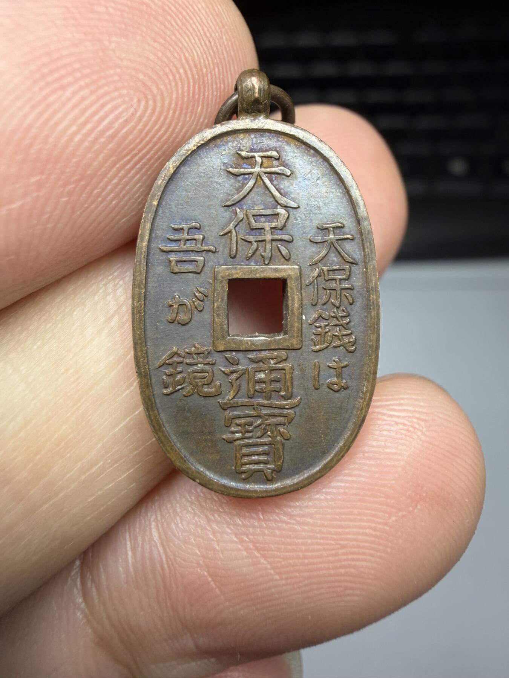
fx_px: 510
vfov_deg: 67.3
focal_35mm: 26
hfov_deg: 53.1
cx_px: 254
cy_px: 339
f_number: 2.2
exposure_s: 1/121
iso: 64
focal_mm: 2.22
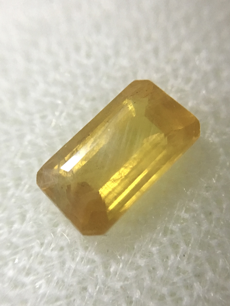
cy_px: 153
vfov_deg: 61.7
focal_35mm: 29
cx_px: 115
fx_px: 257
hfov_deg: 48.2
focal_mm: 4.15
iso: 200
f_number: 2.2
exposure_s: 1/25
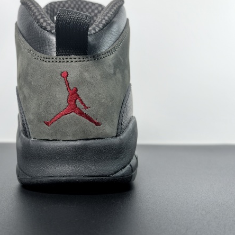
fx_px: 330
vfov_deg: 39.2
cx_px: 65
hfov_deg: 38.4
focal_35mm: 43
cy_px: 113
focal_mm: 6.98
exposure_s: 1/196
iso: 50
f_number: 2
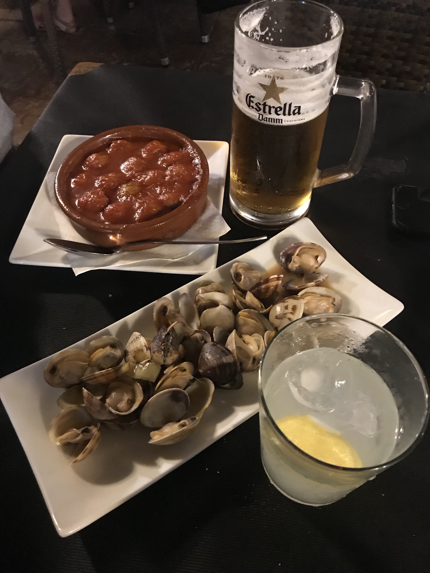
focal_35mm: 28
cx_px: 215
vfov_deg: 63.4
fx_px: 464
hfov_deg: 49.7
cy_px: 286
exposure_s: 1/4
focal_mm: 3.99
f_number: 1.8
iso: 100
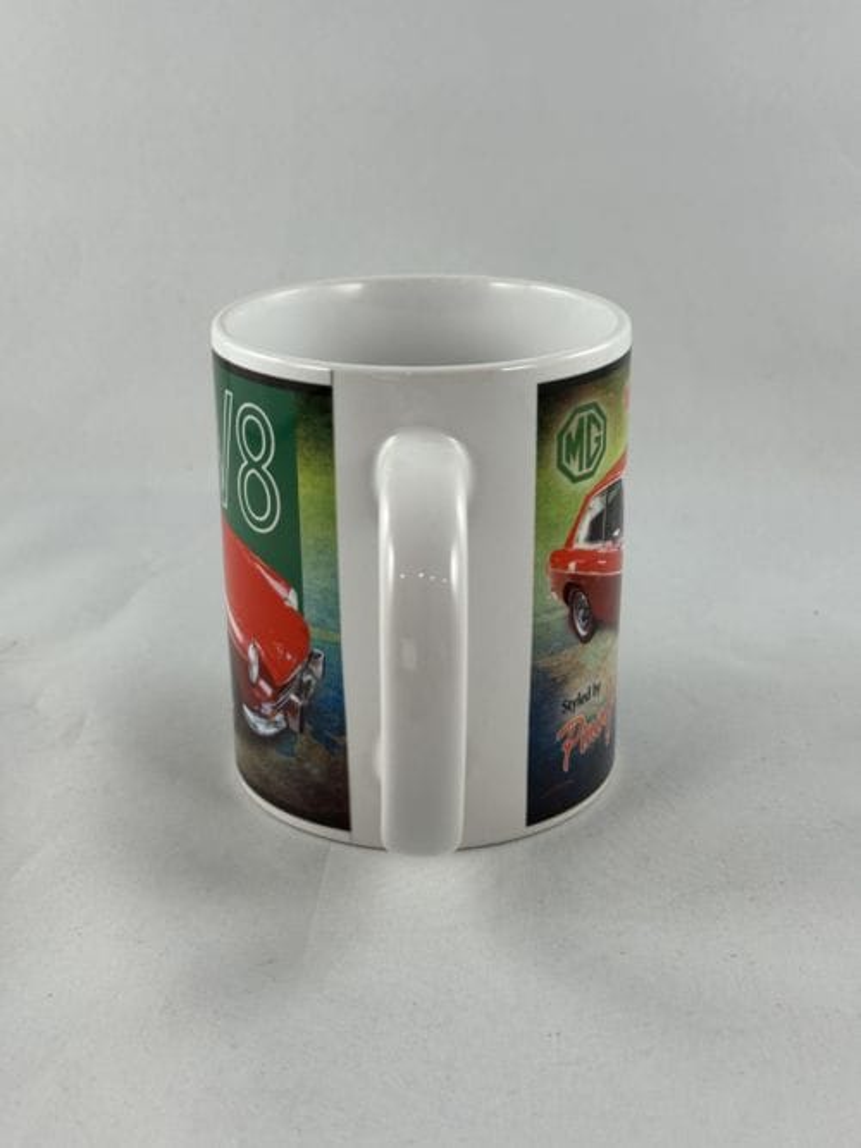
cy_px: 574
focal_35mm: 48
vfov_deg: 39.7
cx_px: 430
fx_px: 1592
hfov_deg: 30.3
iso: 50
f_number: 1.78
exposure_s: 1/100
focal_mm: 6.86
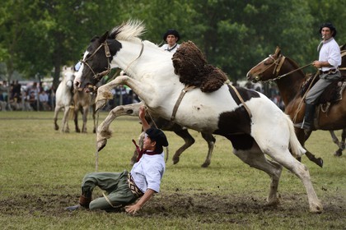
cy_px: 115
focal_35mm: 200
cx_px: 173
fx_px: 1922
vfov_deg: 6.9
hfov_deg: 10.3
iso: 800
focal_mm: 200
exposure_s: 1/1000
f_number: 7.1
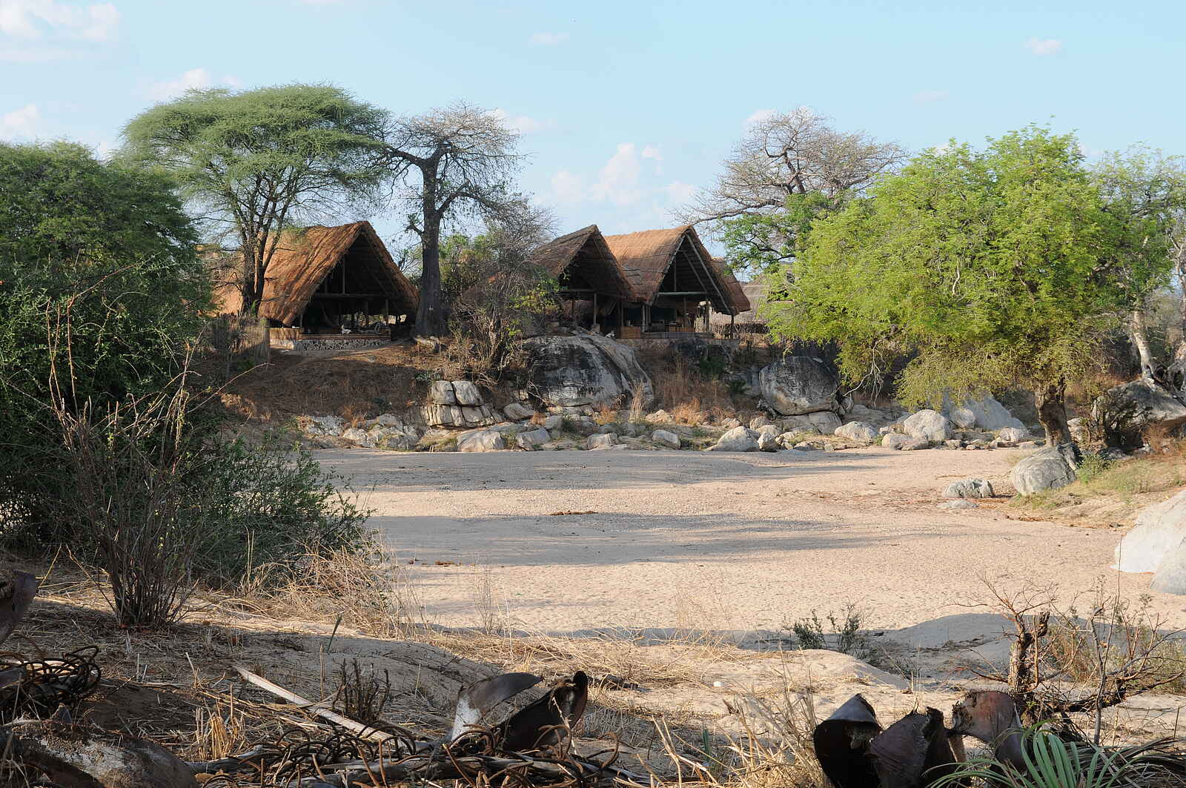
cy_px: 394
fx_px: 2715
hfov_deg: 24.6
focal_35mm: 82
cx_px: 593
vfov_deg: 16.5
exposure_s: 1/160
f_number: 10
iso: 200
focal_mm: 55
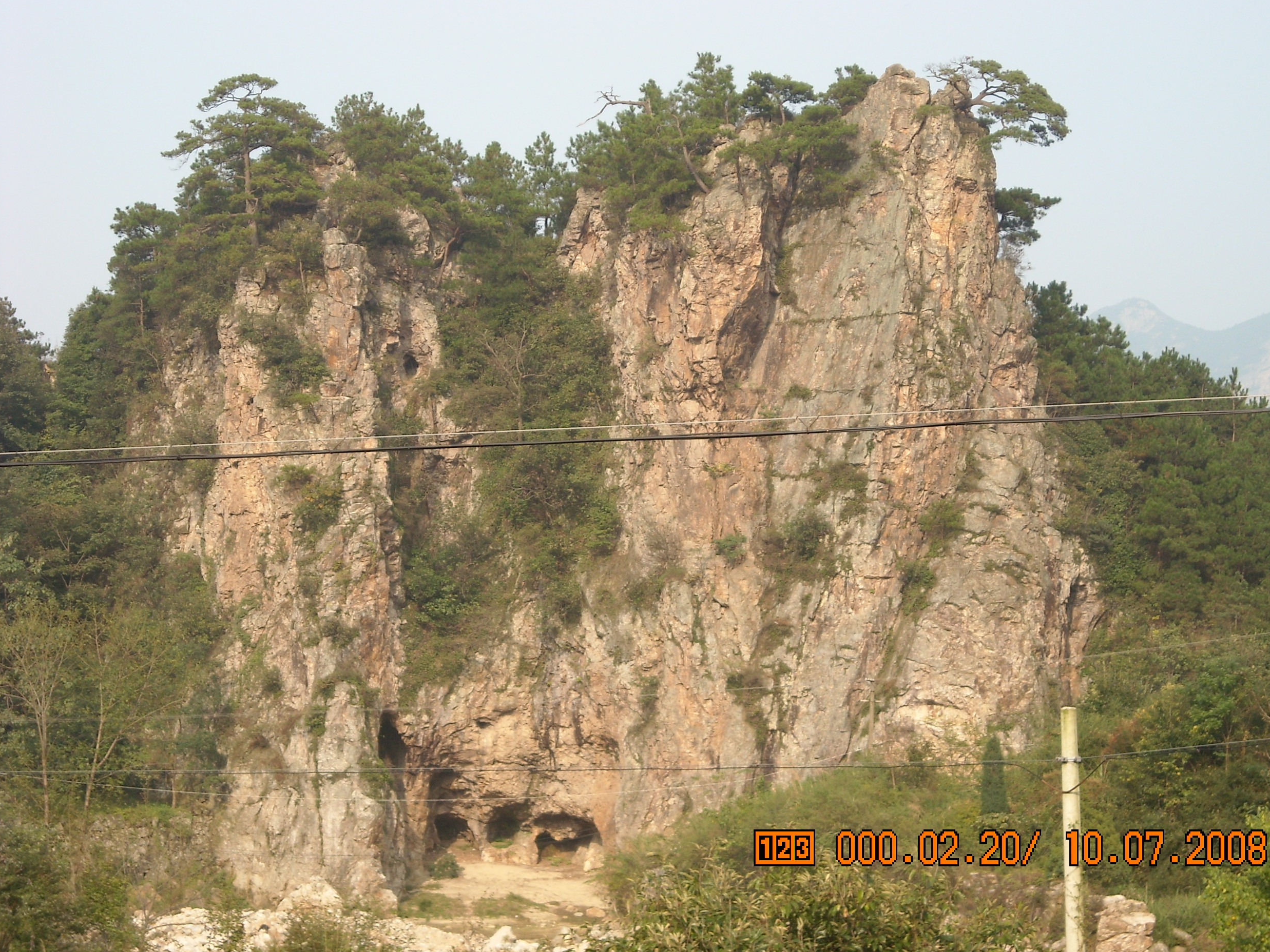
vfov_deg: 13.5
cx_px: 659
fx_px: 4036
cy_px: 454
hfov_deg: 17.9
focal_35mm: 110
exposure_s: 1/201
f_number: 4.7
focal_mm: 17.1
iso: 64
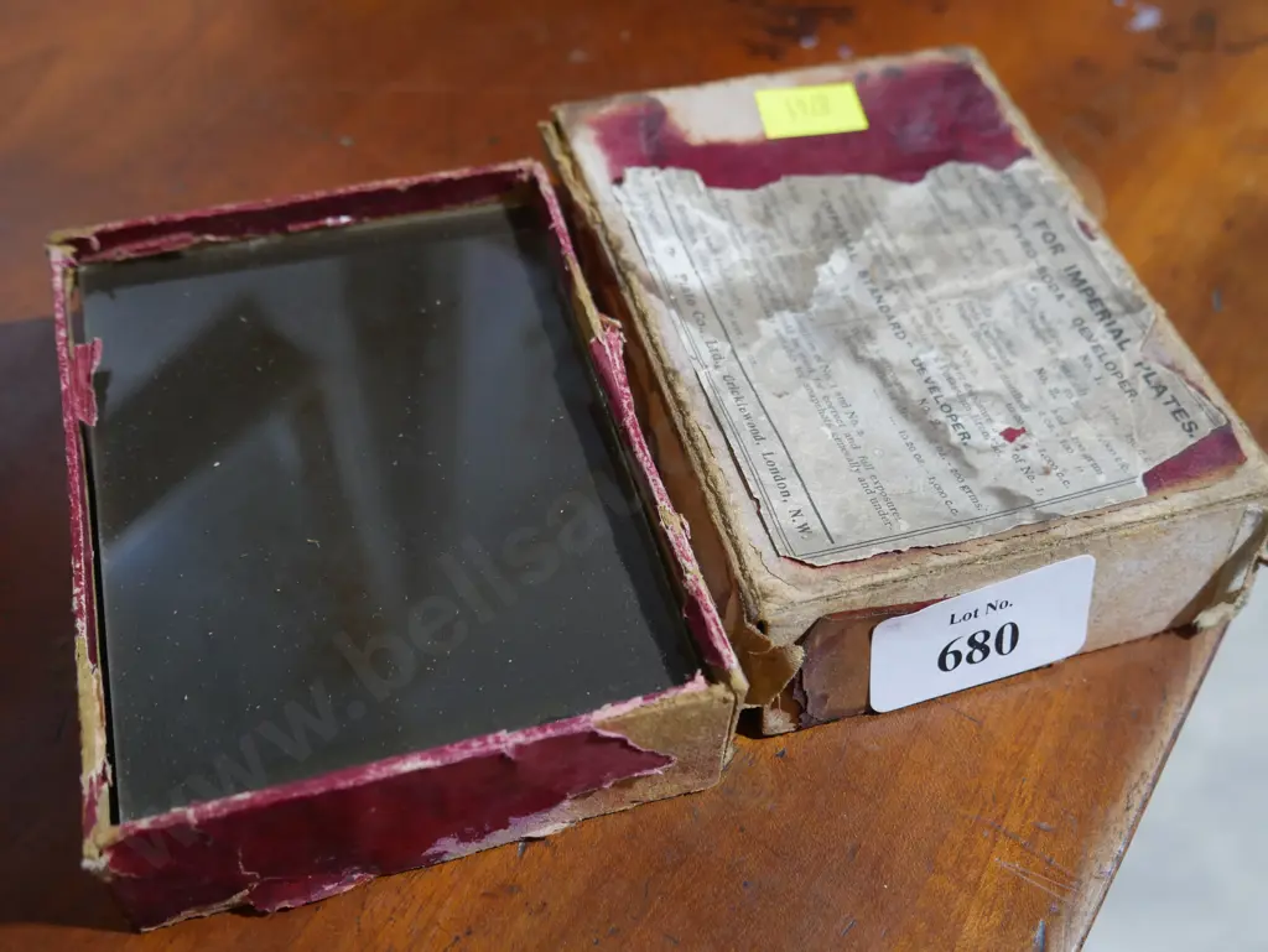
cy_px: 476
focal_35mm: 36
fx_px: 1319
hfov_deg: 51.3
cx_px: 634
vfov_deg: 39.7
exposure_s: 1/60
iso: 640
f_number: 4
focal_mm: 18
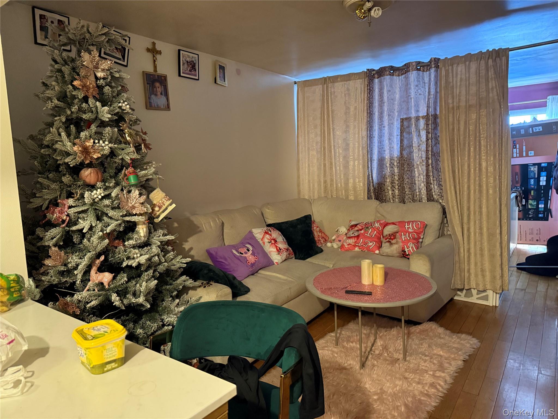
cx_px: 279
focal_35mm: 24
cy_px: 210
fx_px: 387
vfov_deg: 56.8
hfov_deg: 71.6
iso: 800
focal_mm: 6.76
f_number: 1.78
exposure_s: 1/40
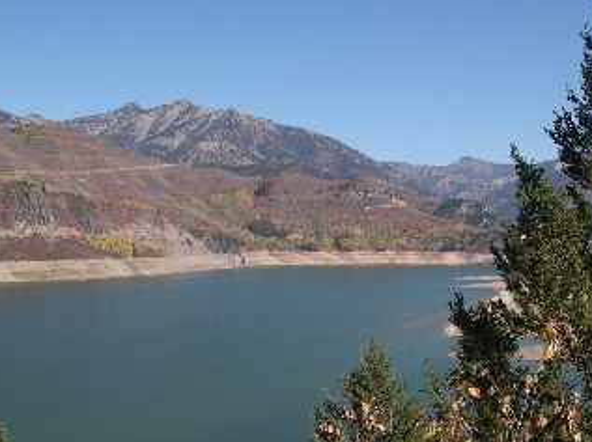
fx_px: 922
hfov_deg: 35.4
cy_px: 165
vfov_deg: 26.9
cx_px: 375
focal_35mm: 54
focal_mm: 8
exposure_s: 1/176
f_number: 7.6
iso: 100
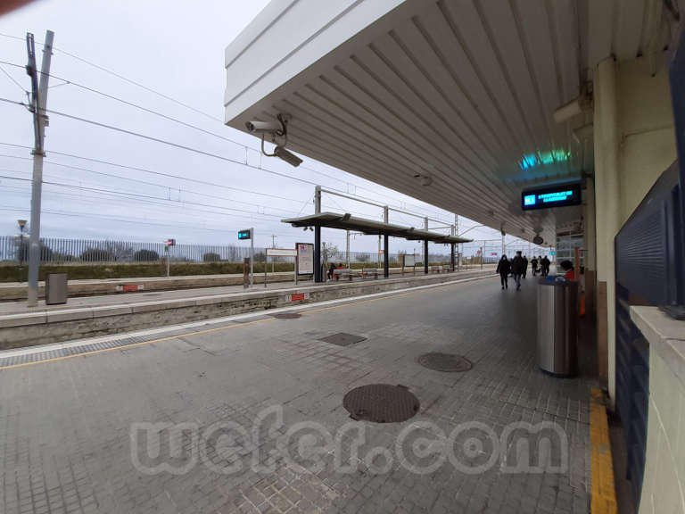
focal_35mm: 13
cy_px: 257
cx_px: 342
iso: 40
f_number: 2.2
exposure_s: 1/134
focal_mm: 1.13
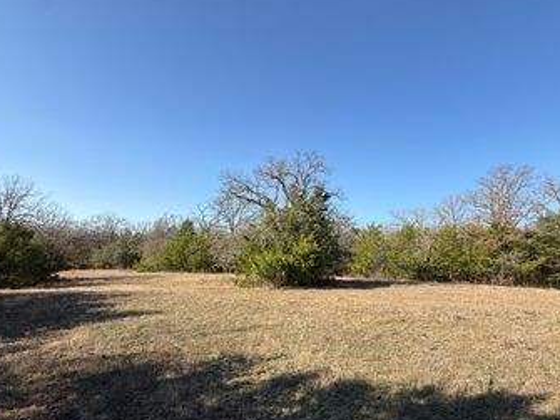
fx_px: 291
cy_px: 259
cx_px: 258
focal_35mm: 18
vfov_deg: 70.6
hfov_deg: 87.6
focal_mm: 2.22
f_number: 2.2
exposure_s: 1/1312
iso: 50
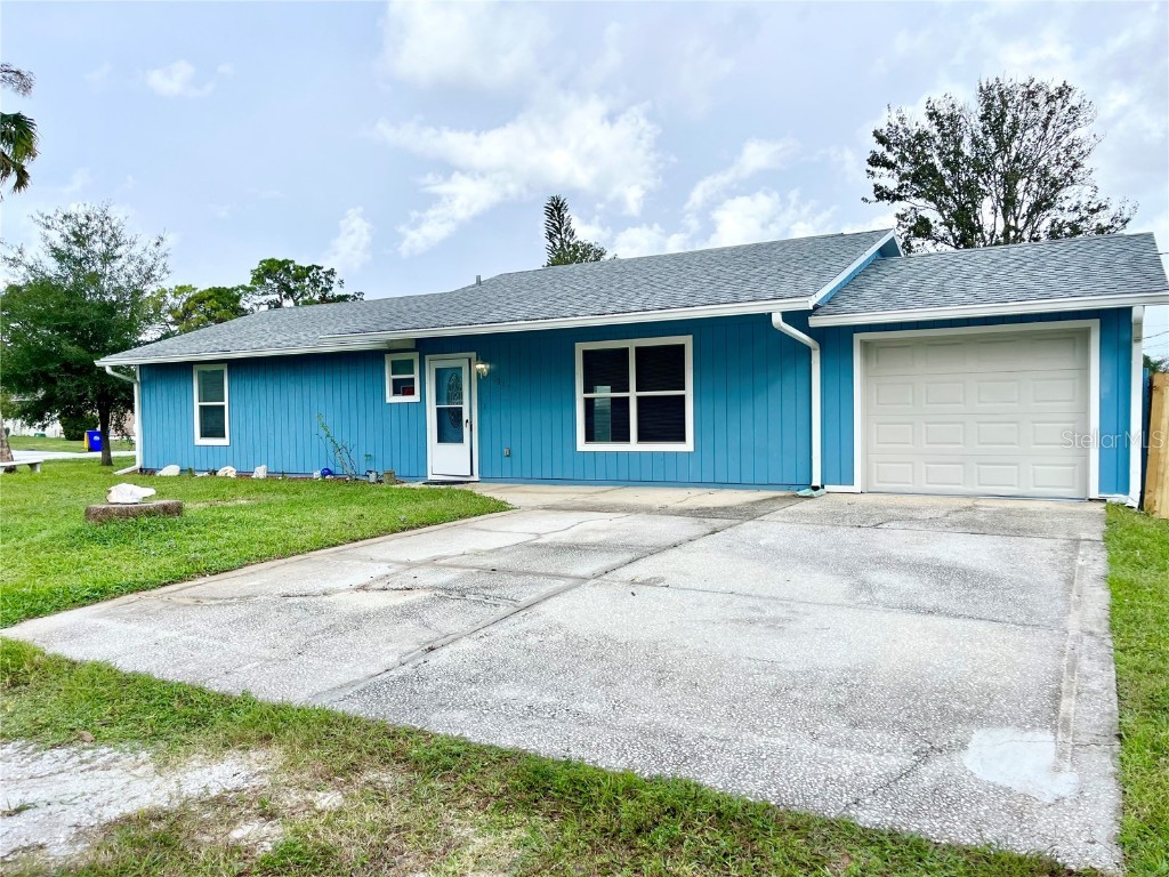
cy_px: 438
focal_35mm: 26
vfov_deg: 53.1
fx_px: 878
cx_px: 584
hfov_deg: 67.3
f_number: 1.6
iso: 50
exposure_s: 1/2101
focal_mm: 5.1
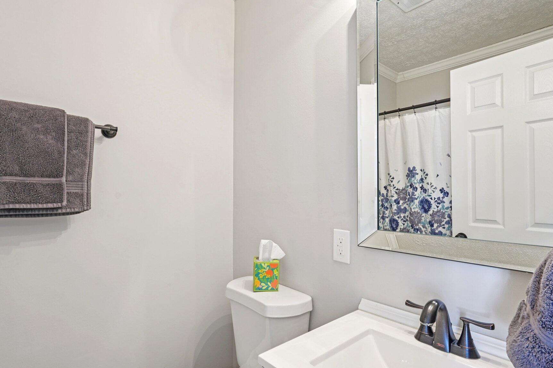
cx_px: 287
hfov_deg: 86.9
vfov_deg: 64.5
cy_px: 196
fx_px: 292
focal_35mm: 19
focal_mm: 16
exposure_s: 1/8
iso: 400
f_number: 8
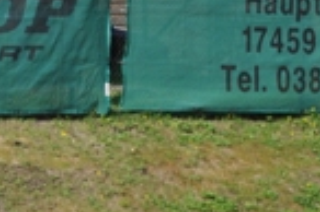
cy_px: 142
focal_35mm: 424
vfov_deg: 3.2
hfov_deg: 4.8
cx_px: -92
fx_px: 3765
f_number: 5.6
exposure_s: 1/1600
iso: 400
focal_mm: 92
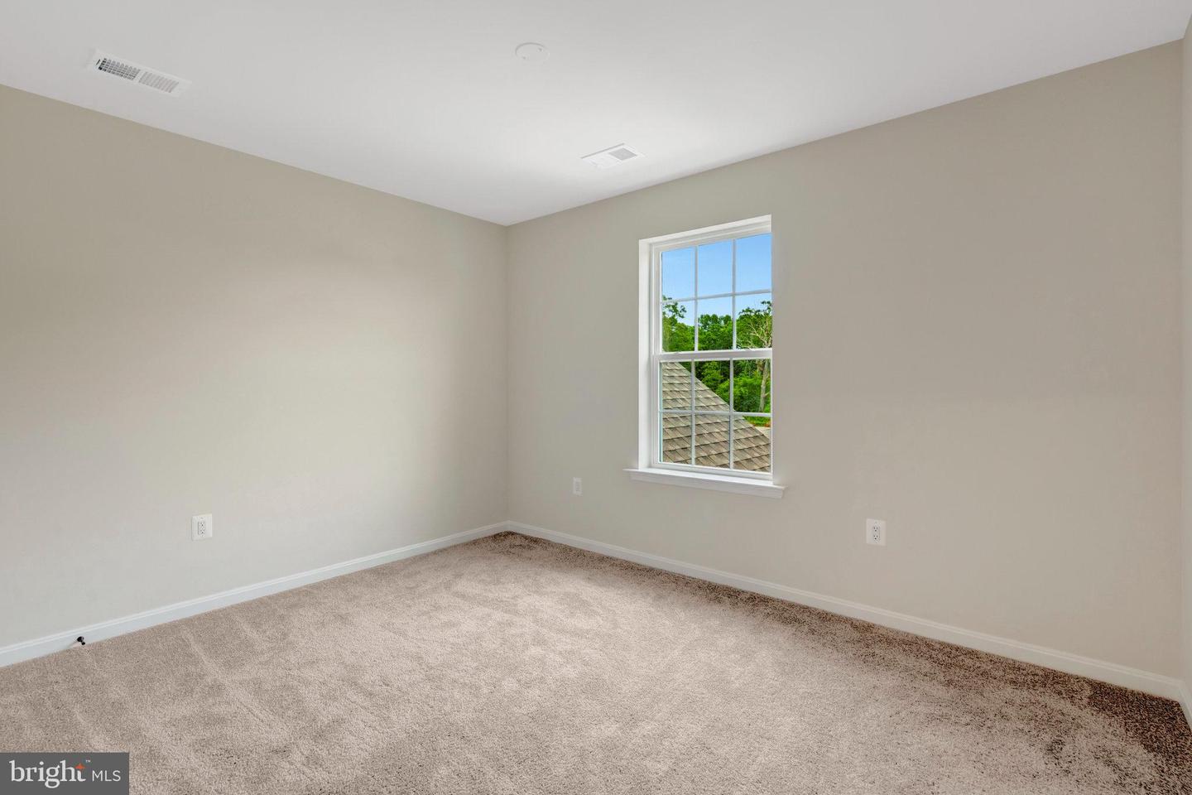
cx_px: 596
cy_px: 398
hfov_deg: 96.7
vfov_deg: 73.7
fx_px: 530
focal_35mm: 16
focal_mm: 16
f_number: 8
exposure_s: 1/60
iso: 1250
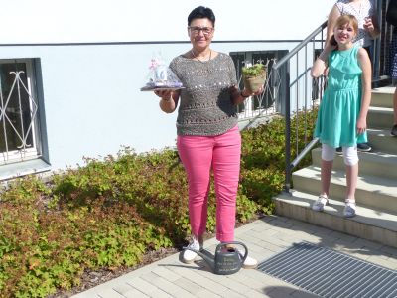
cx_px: 198
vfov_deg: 36.0
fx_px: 459
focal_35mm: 40
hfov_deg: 46.8
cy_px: 149
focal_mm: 7.1
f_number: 2.8
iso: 100
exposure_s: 1/2000
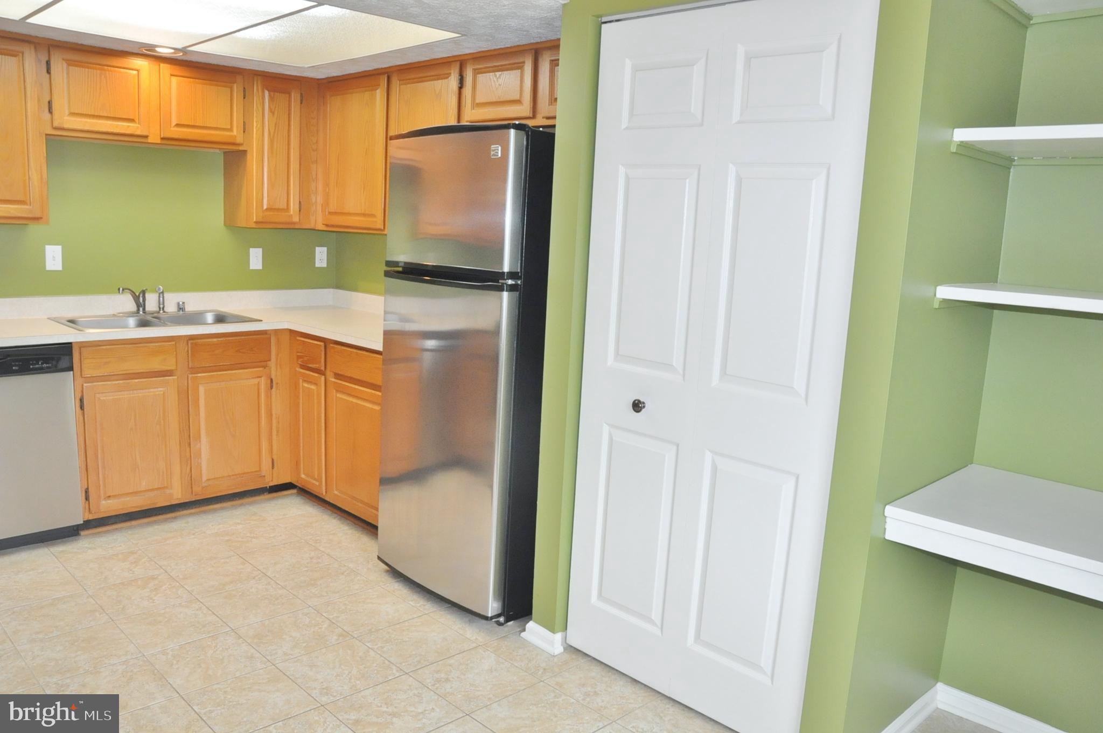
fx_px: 826
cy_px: 366
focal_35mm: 27
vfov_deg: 47.8
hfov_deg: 67.4
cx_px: 552
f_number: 7.1
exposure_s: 1/80
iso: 1250
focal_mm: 18
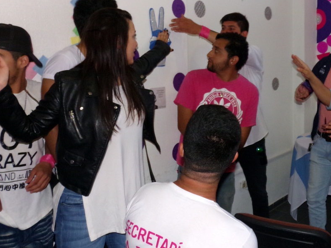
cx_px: 235
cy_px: 86
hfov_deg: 43.8
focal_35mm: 42
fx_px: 402
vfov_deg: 34.1
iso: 200
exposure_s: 1/34
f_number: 3.2
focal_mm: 4.7
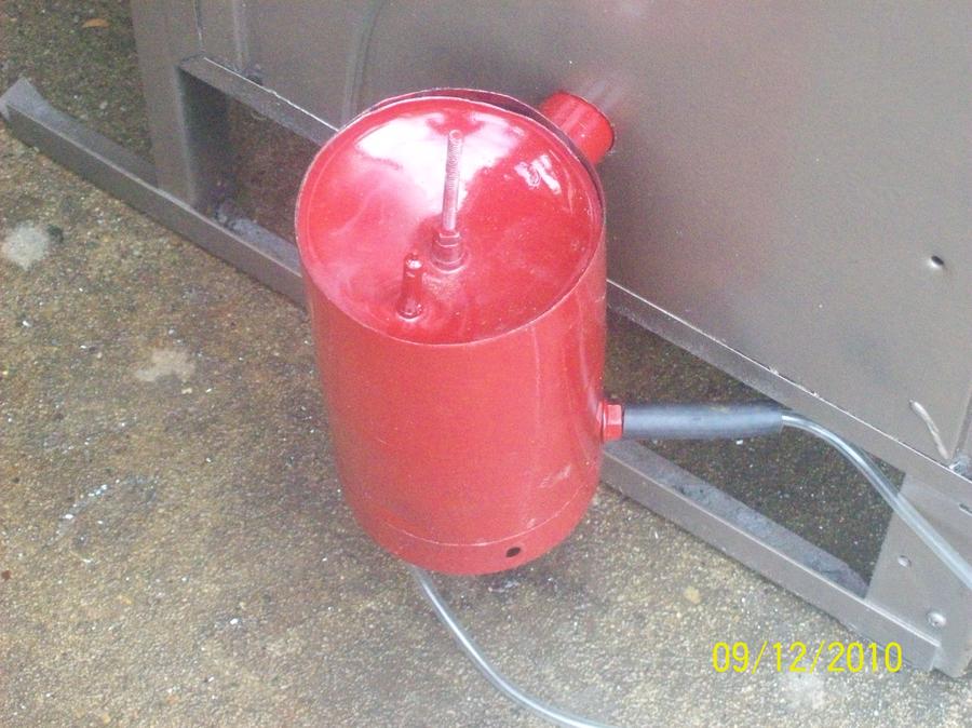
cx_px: 486
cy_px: 364
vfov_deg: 17.0
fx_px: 2442
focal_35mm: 87
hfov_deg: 22.5
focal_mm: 14.3
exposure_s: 1/223
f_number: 4.3
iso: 597
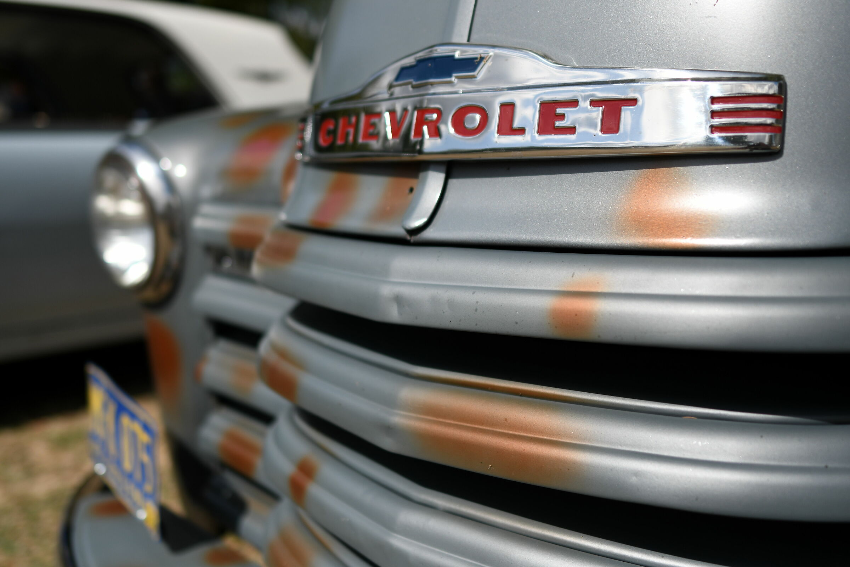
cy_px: 284
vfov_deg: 36.9
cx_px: 425
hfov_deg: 53.1
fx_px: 850
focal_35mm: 36
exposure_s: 1/8000
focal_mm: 24
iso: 100
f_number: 1.8
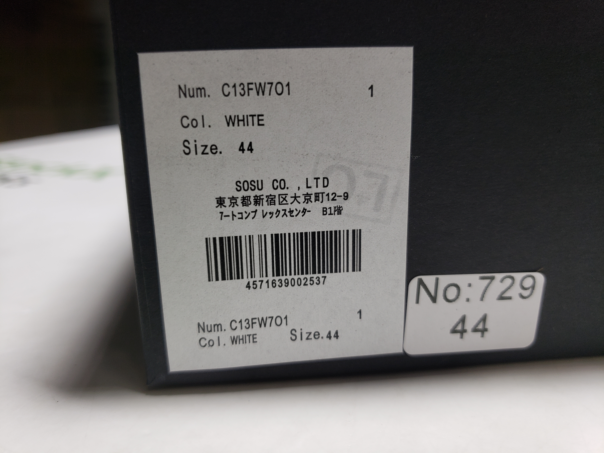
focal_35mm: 26
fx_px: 454
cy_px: 226
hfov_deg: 67.3
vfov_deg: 53.1
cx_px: 302
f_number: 1.5
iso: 50
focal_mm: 4.3
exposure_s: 1/173
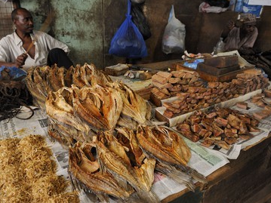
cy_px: 99
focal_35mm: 27
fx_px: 211
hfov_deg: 65.2
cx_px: 122
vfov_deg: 51.3
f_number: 5
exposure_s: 1/100
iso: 800
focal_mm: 24
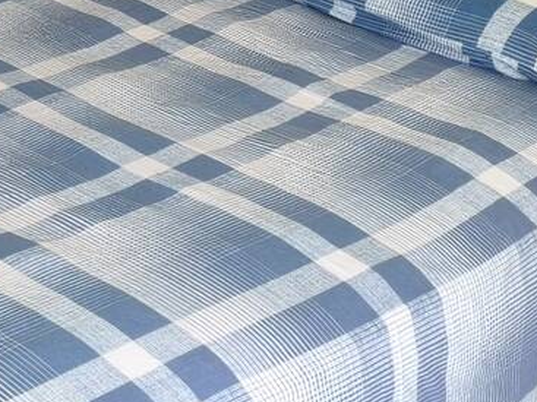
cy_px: -249
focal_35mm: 102
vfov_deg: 13.4
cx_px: -113
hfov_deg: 18.3
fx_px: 1582
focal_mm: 4.94
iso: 80
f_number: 1.5
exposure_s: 1/120
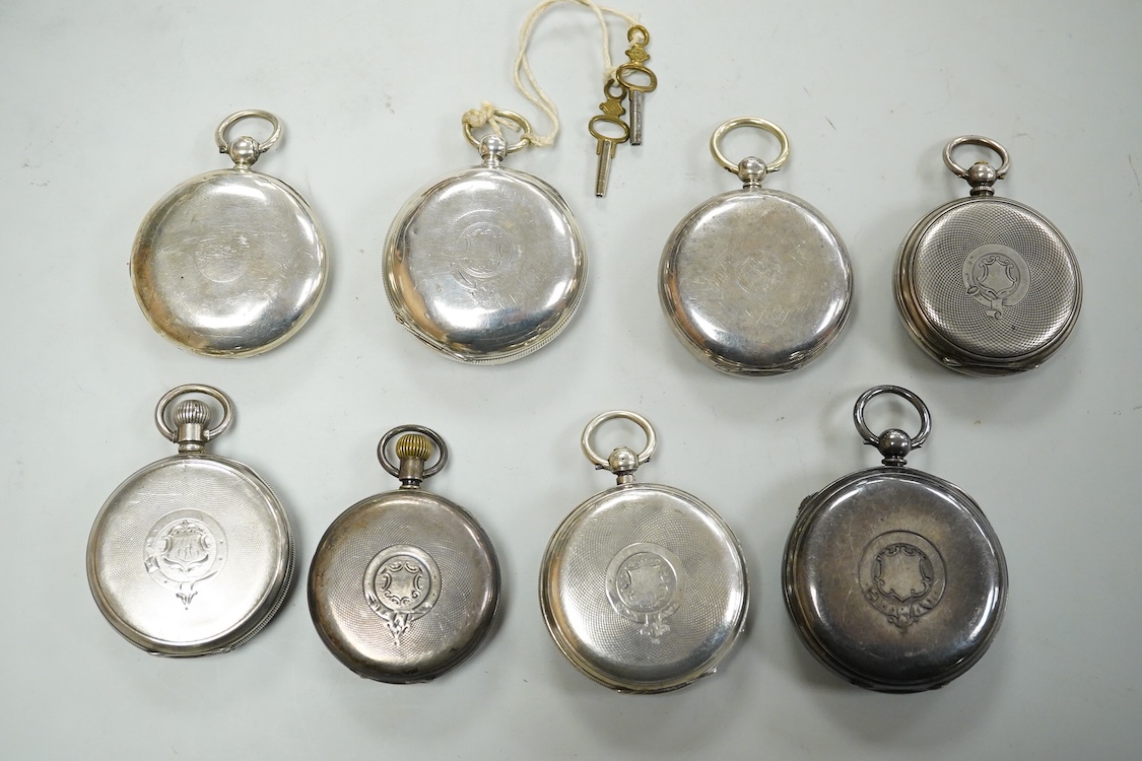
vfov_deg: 29.9
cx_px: 571
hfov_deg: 43.6
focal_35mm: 45
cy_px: 380
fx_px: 1427
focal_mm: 30
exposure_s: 1/400
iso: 3200
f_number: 7.1
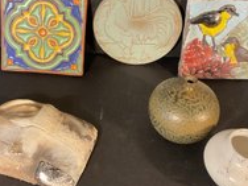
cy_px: 78
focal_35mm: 53
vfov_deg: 27.5
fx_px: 380
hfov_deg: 36.2
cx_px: 118
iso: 125
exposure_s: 1/60
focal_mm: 3
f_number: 1.8
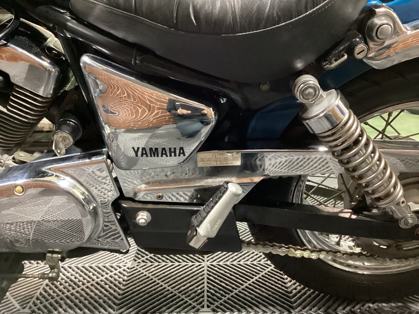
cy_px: 157
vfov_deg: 45.4
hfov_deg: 58.4
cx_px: 210
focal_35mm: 31
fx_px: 375
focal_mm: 3.3
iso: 640
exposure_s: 1/30
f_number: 2.4
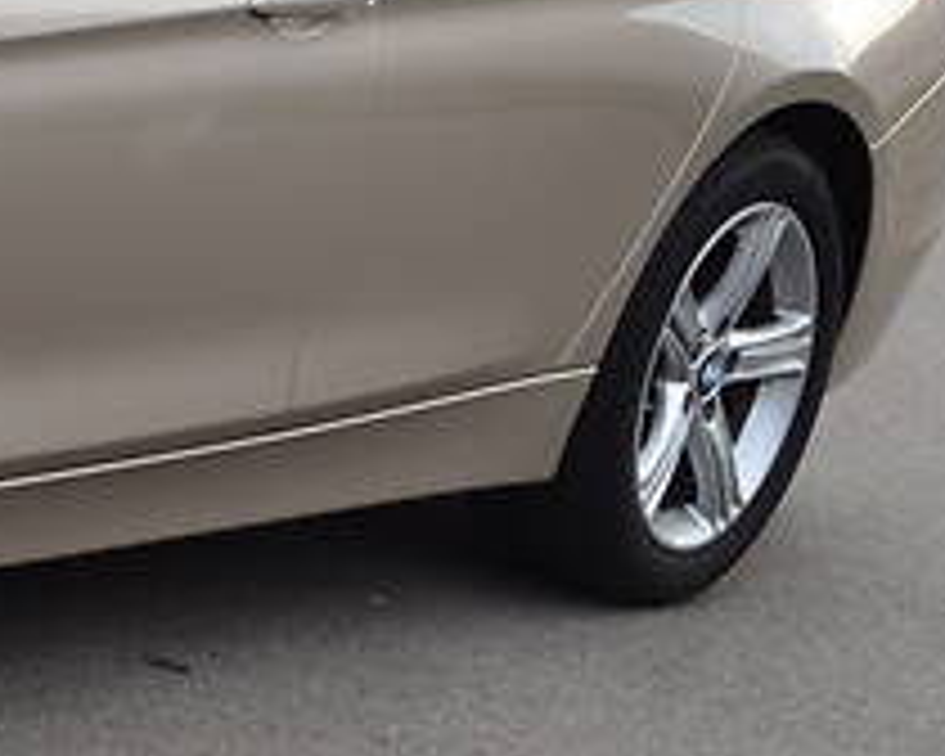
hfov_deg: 10.7
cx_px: -608
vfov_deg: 9.0
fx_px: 4783
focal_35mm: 171
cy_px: -63
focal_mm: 32
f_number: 11
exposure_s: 1/100
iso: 200
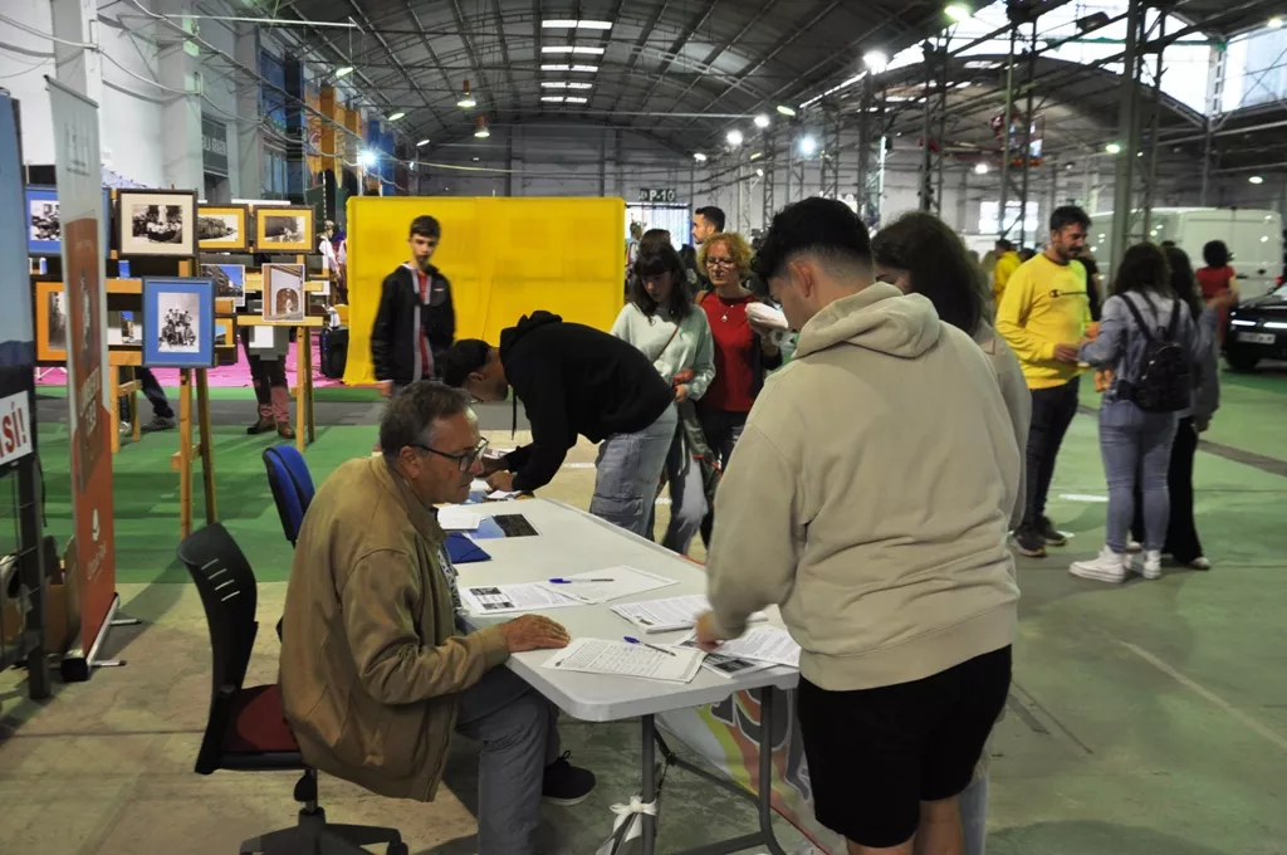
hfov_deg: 57.3
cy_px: 428
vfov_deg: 39.9
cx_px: 644
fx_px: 1178
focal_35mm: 33
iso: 400
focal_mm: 22
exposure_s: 1/20
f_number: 4.5
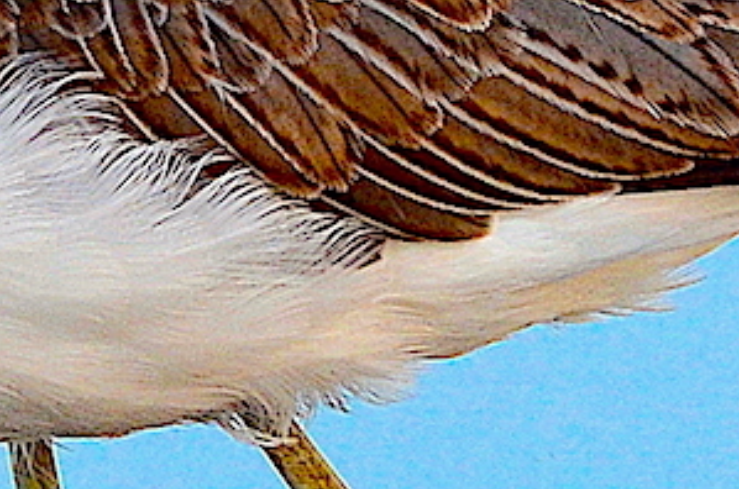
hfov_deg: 0.6
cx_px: -324
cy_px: 449
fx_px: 76549
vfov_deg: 0.4
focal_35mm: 3737
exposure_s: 1/320
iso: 800
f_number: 8
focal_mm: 350
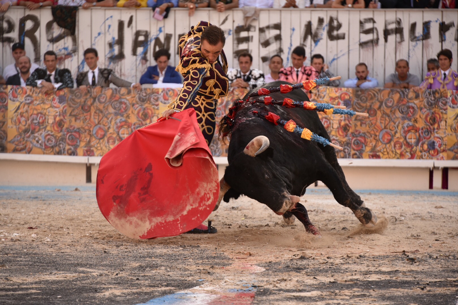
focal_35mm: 200
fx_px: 2544
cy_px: 152
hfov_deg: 10.3
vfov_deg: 6.9
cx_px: 229
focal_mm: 200
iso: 640
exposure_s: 1/800
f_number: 5.6
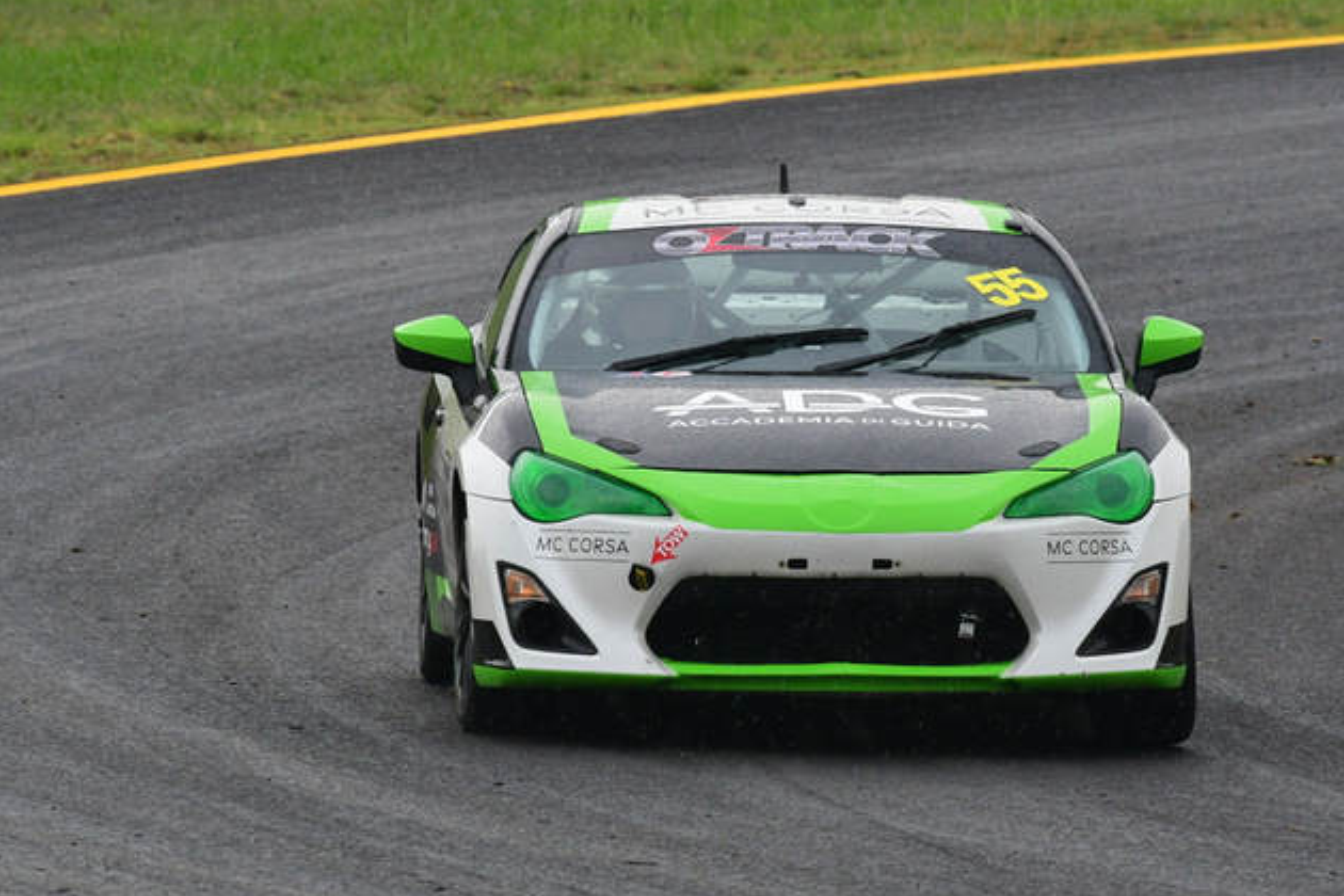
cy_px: 378
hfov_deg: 2.7
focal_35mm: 762
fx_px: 28446
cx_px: 817
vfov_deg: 1.8
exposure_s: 1/640
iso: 1000
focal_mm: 400
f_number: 11
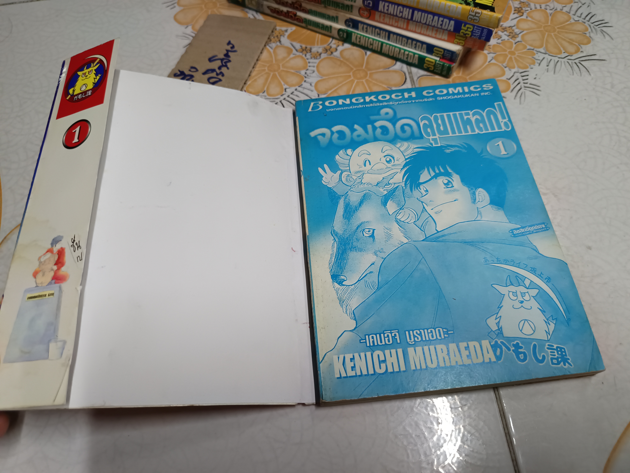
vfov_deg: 56.8
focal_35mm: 24
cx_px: 315
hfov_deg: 71.6
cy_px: 236
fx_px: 437
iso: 1072
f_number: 1.7
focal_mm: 5.31
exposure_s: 1/50
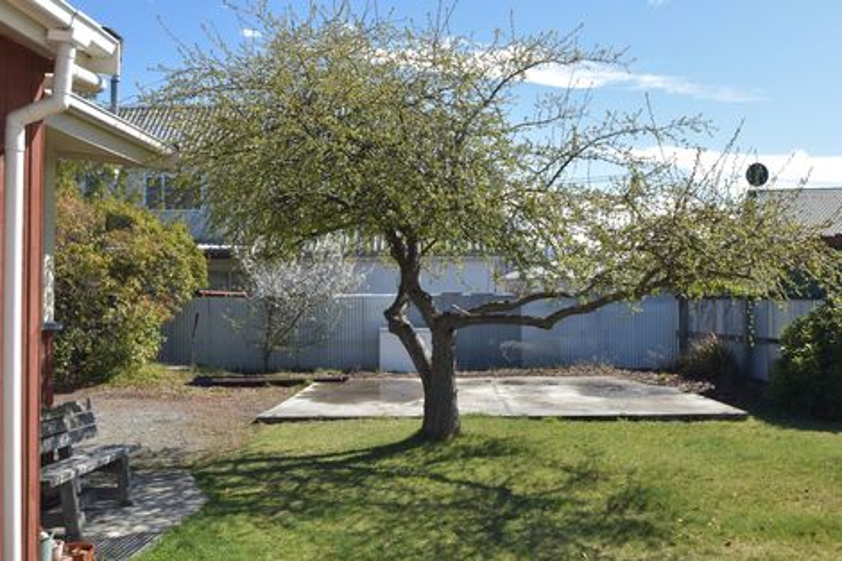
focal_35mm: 33
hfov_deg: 57.2
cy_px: 280
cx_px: 421
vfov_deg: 39.9
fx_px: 772
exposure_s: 1/200
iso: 100
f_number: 9
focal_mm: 22
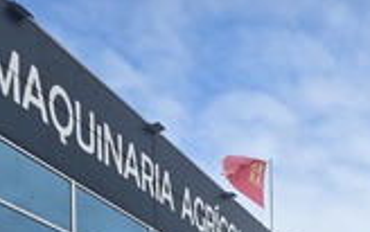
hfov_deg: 38.8
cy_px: 457
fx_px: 464
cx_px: 364
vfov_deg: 18.7
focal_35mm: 46
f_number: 1.9
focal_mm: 2.2
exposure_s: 1/1339
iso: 40
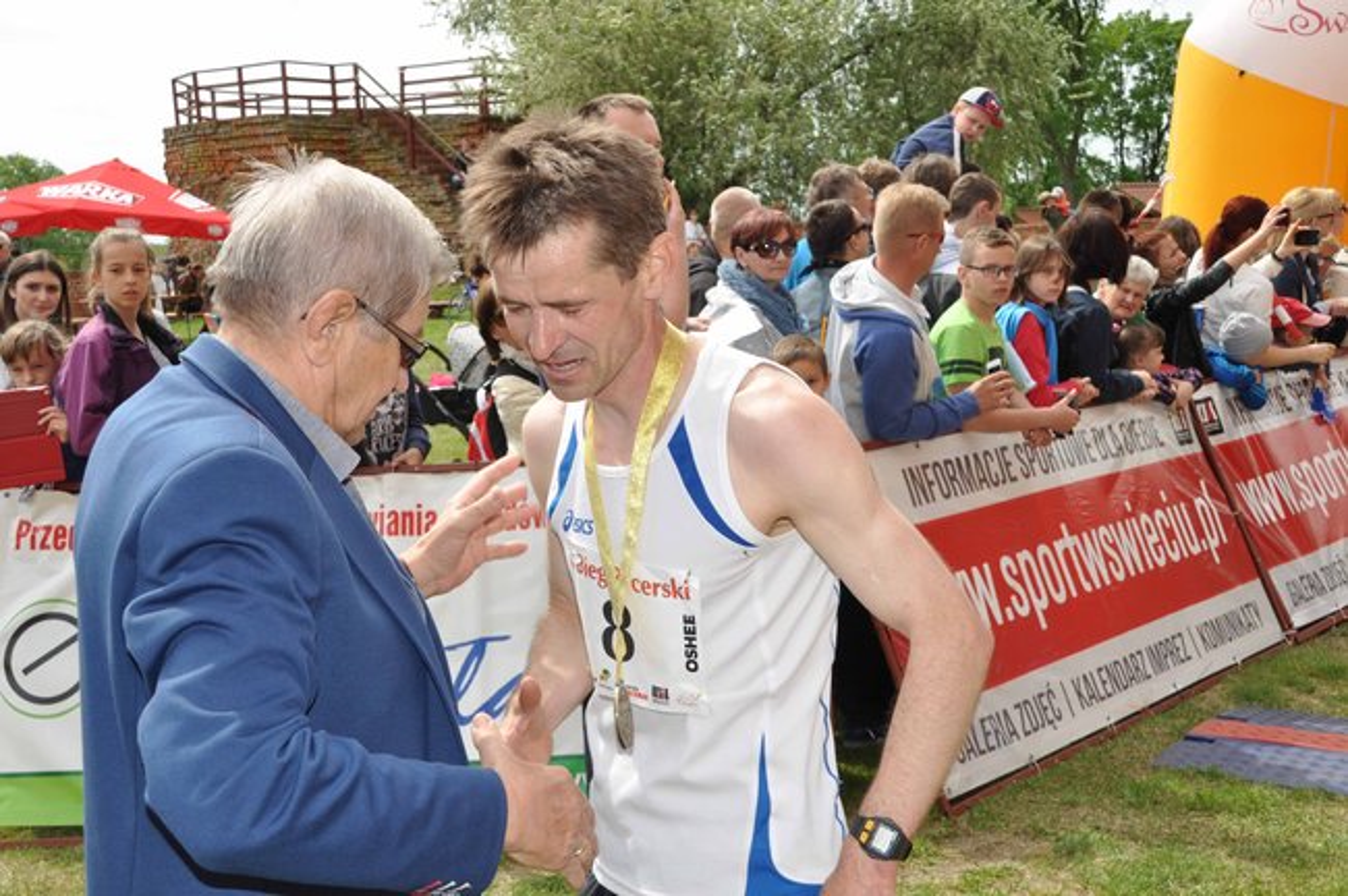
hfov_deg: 41.2
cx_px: 674
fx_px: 1795
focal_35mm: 48
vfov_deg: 28.0
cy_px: 448
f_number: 11
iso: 200
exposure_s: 1/200
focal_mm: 32
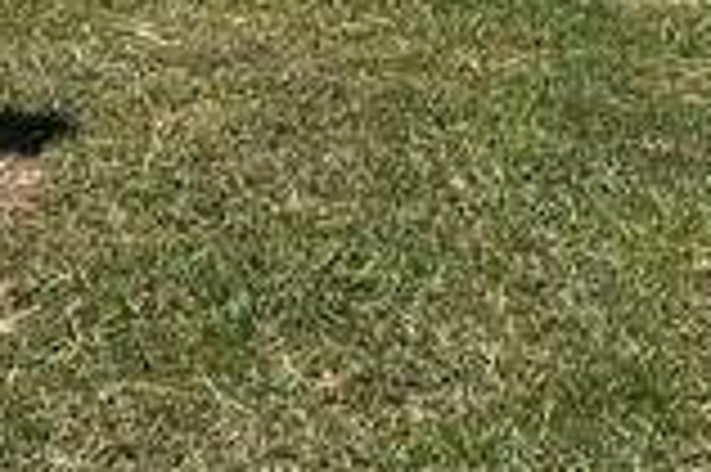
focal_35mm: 162
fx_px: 3196
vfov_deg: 8.1
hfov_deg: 12.7
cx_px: 346
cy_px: -418
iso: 80
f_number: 1.78
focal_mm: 6.76
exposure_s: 1/5348
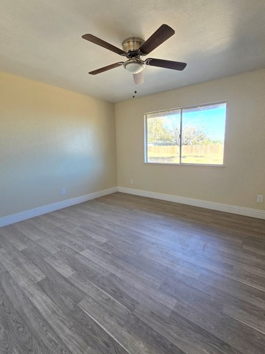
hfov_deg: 81.7
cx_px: 138
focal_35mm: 15
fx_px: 153
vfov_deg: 98.2
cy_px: 172
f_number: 2.2
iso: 64
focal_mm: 2.2
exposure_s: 1/120
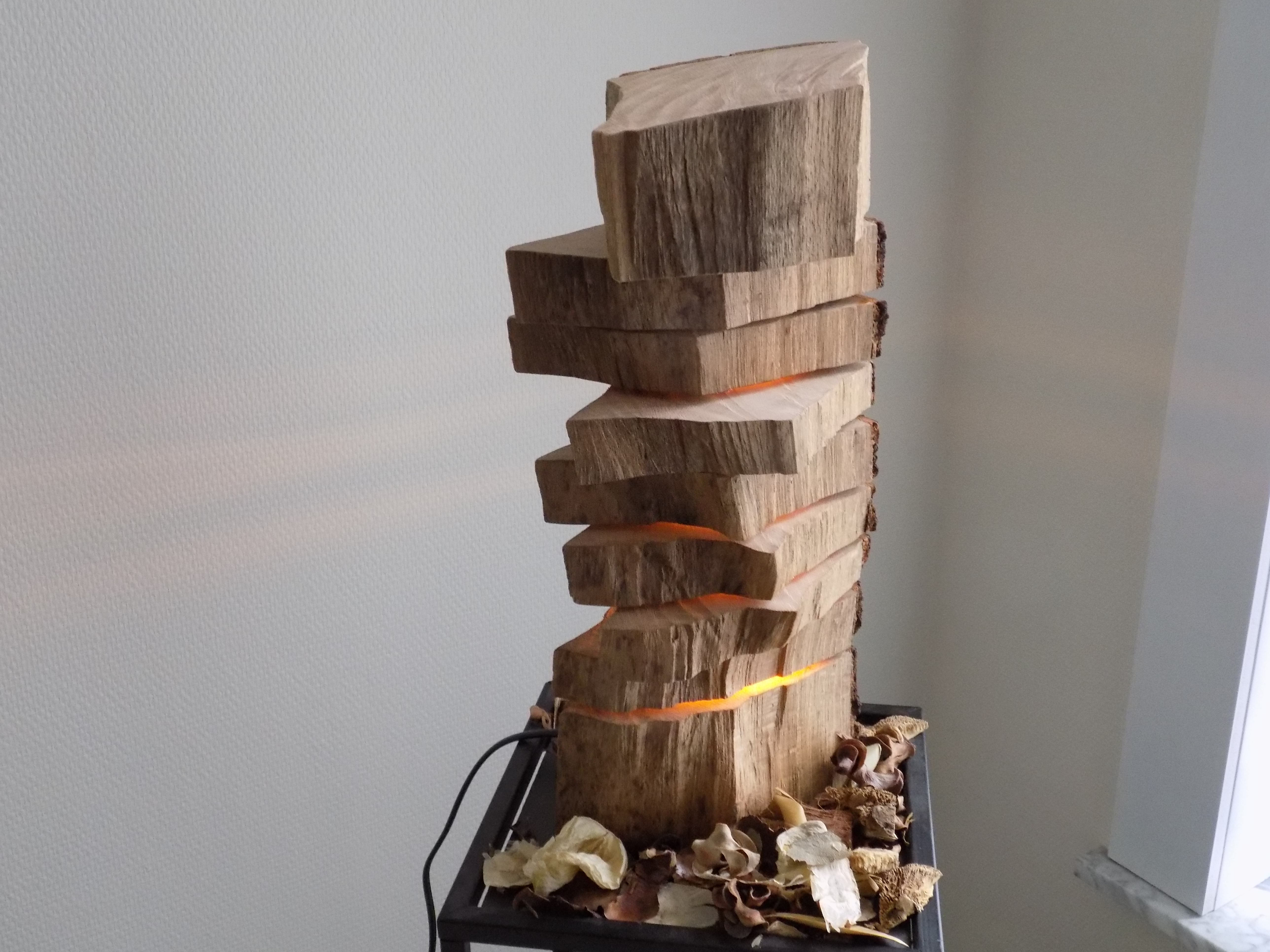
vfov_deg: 41.8
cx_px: 635
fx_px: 1247
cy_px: 476
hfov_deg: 54.0
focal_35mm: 34
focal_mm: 6.1
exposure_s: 1/13
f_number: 3.4
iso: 400
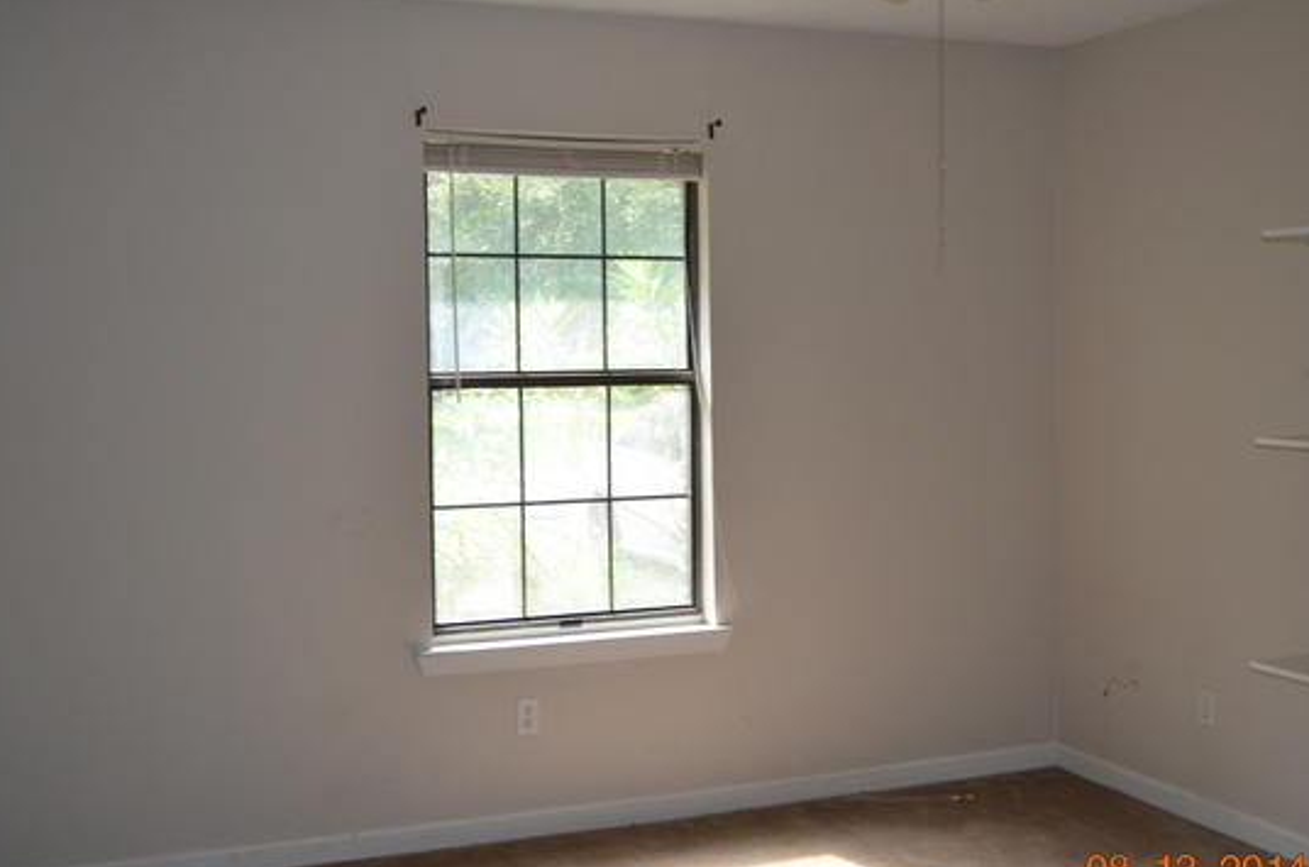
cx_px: 674
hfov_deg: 45.5
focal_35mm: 43
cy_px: 432
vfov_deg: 31.1
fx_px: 1560
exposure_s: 1/125
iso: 360
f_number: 4
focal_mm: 24
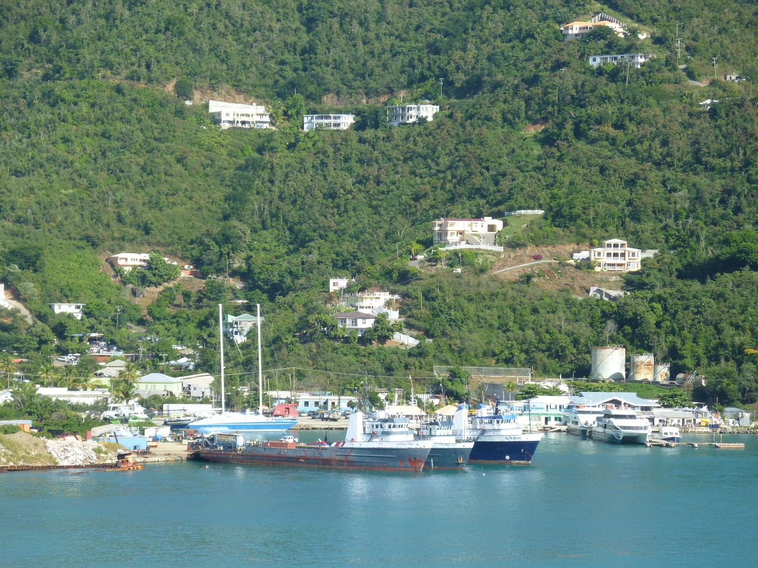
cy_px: 284
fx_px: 3263
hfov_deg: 13.3
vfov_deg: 10.0
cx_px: 379
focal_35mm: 149
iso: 80
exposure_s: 1/160
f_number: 5.6
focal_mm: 26.7
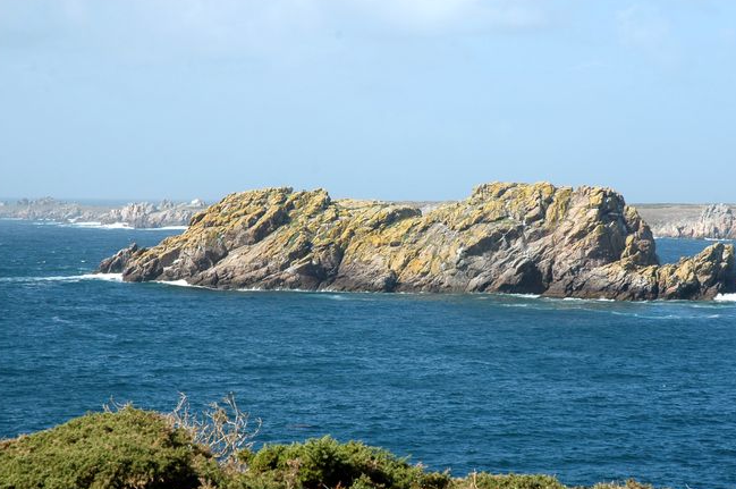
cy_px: 281
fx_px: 2246
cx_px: 426
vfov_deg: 12.4
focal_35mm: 110
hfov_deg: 18.6
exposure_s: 1/320
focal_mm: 62
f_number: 9
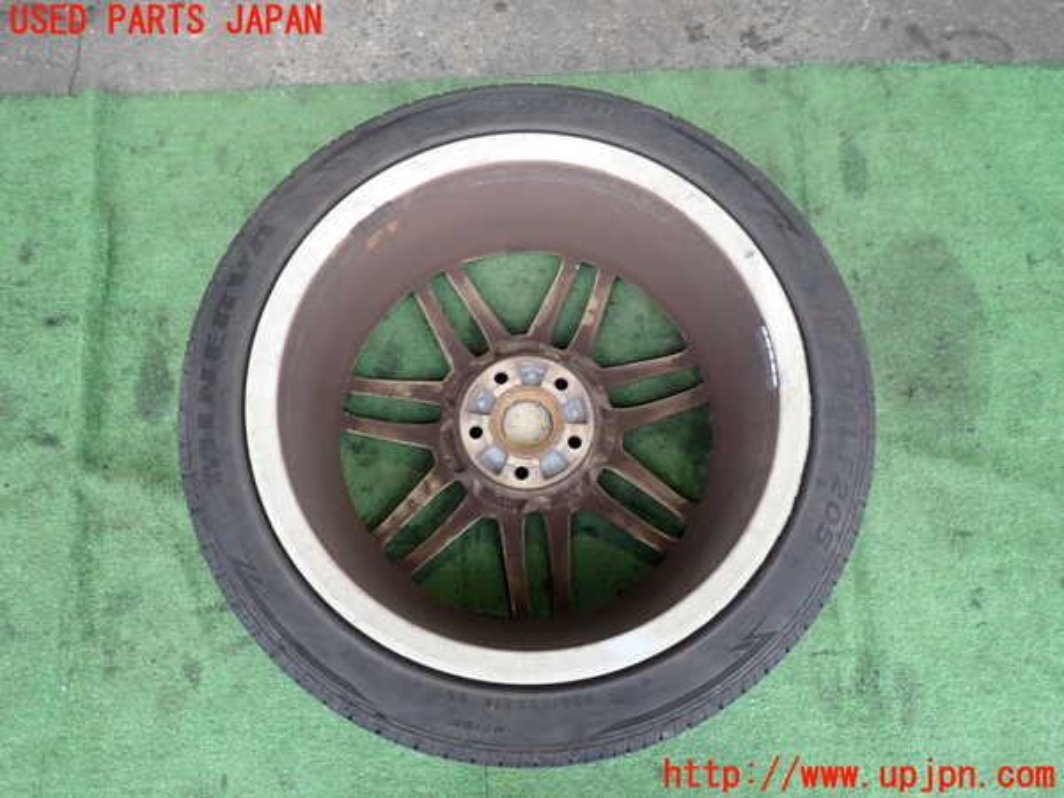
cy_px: 399
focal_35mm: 25
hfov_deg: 69.4
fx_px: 768
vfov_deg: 54.9
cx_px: 532
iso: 200
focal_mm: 4.5
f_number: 2
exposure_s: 1/50
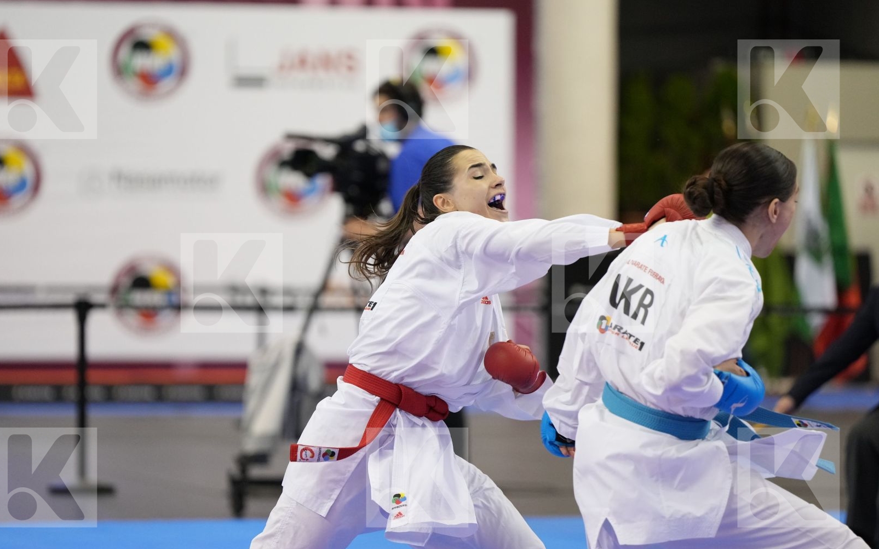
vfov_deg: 6.8
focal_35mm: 192
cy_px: 283
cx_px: 417
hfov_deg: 10.9
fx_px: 4599
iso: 3200
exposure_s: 1/1000
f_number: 2.8
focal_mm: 168
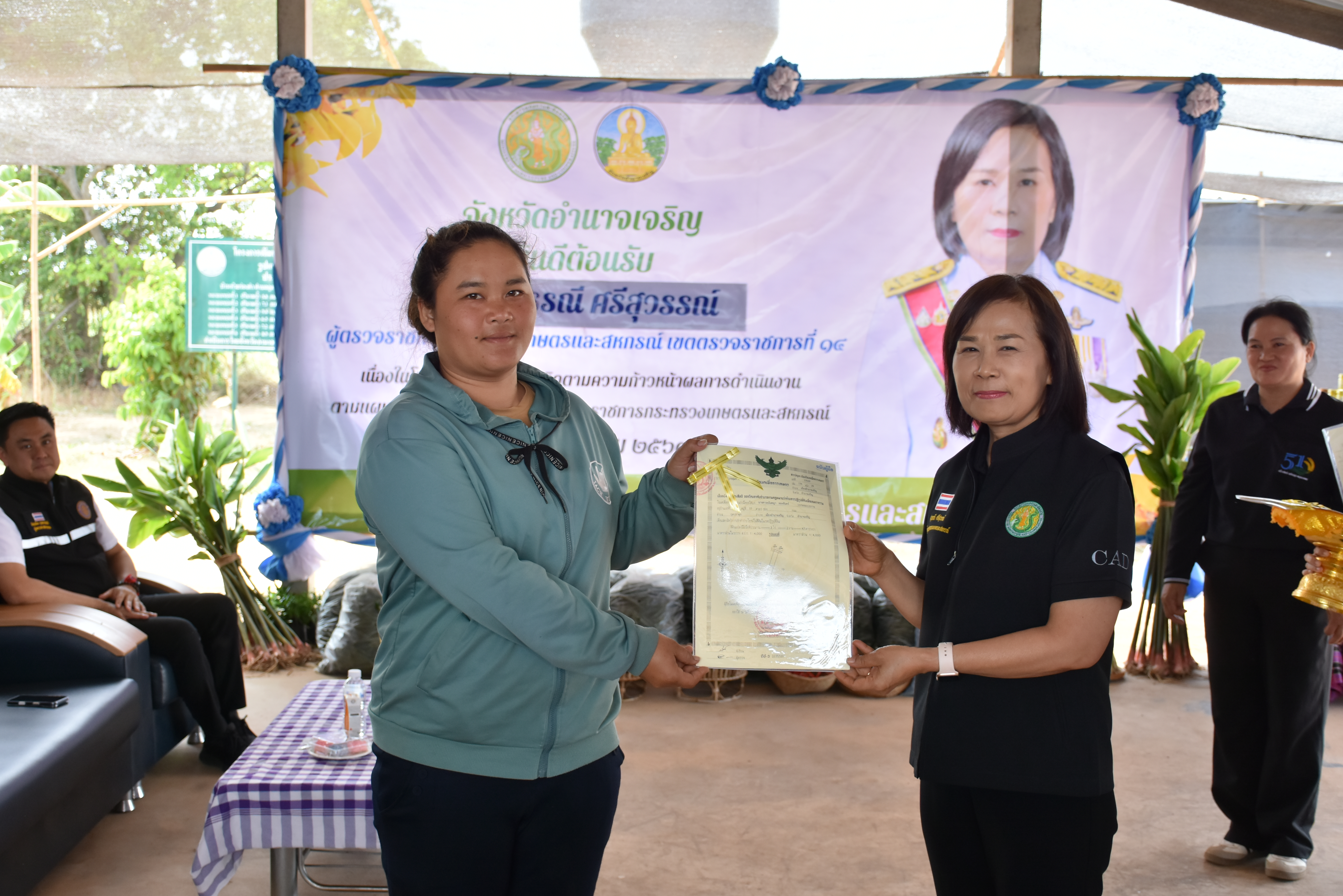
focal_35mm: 45
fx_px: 1679
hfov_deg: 43.6
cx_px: 672
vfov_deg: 29.9
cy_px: 448
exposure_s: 1/250
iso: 360
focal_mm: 30
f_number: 4
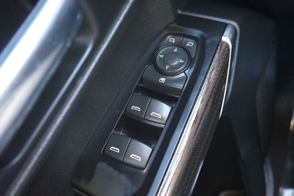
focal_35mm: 40
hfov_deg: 47.9
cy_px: 98
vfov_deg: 33.0
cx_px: 147
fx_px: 331
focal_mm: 27
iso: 3200
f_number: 4.5
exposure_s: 1/60
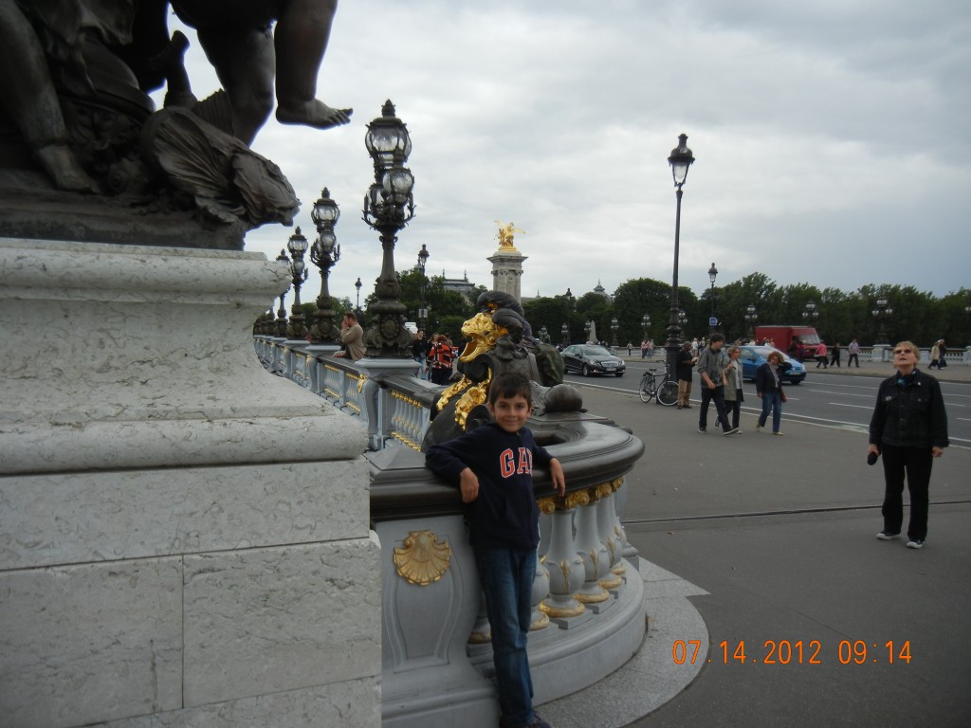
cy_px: 364
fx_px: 842
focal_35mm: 30
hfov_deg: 60.0
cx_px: 486
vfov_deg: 46.8
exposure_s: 1/320
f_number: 7
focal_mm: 5.4
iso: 160
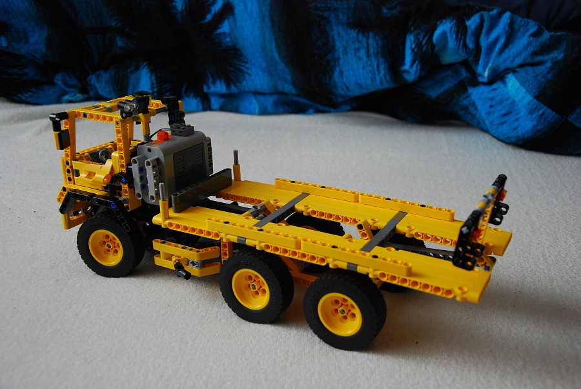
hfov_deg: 49.5
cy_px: 194
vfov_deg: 34.3
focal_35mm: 39
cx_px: 290
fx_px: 630
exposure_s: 1/60
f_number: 4
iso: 400
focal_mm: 26
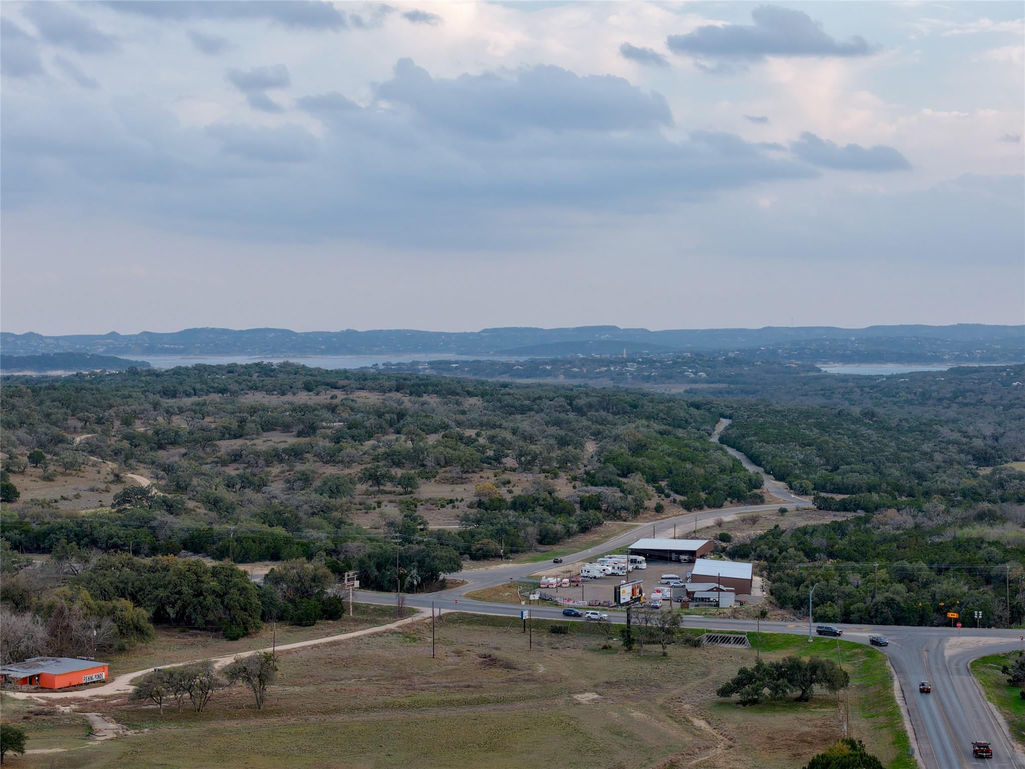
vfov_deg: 21.0
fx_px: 2073
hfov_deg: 27.8
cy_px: 384
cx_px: 512
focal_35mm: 70
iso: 160
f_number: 2.8
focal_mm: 19.35
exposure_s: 1/500
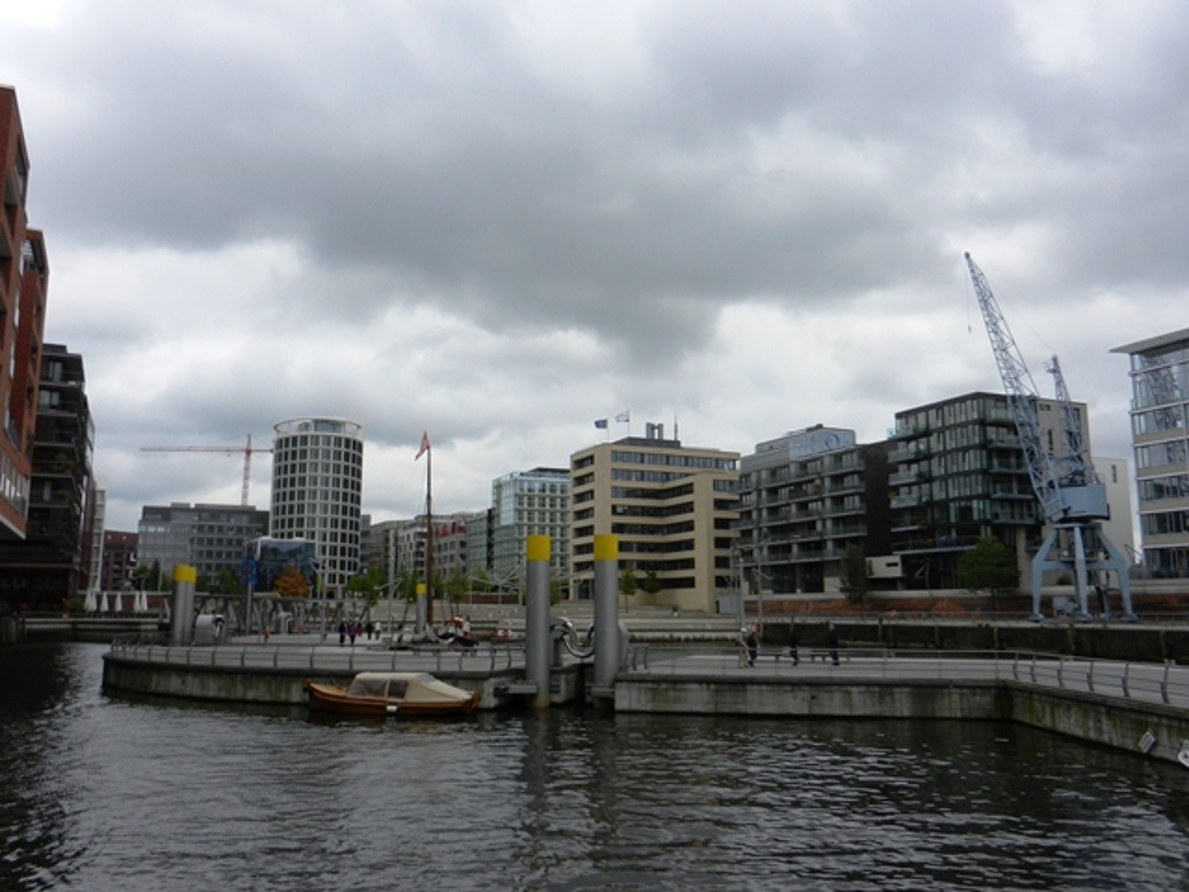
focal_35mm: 29
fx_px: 996
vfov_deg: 48.2
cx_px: 594
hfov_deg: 61.7
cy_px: 446
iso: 160
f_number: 3.6
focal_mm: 5.1
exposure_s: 1/800
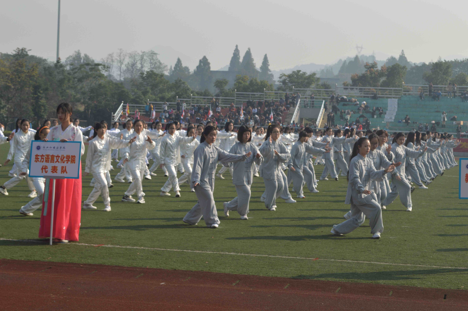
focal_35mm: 82
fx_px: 1072
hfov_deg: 24.6
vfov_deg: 16.5
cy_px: 156
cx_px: 234
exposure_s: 1/250
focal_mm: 55
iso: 100
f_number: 8
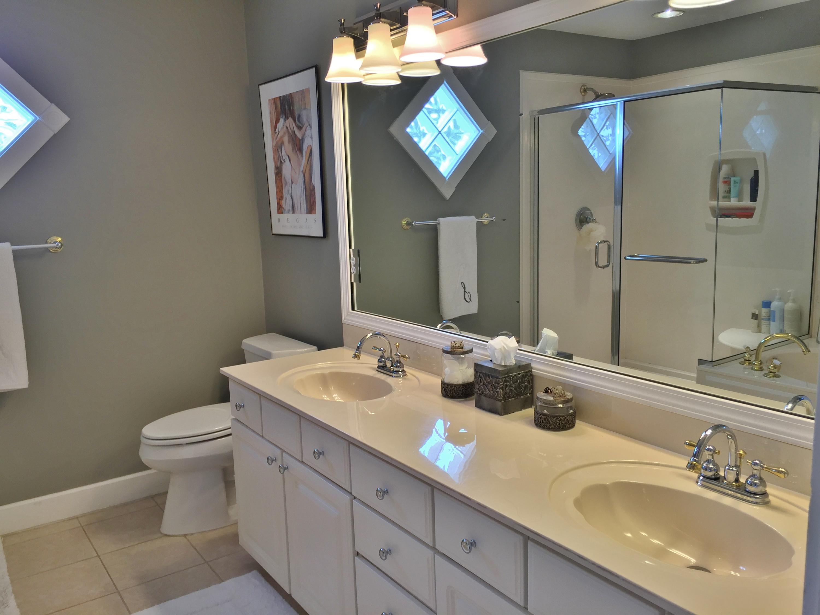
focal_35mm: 29
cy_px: 308
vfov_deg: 48.2
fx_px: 687
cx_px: 410
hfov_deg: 61.7
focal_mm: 4.15
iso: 32
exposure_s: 1/40
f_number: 2.2
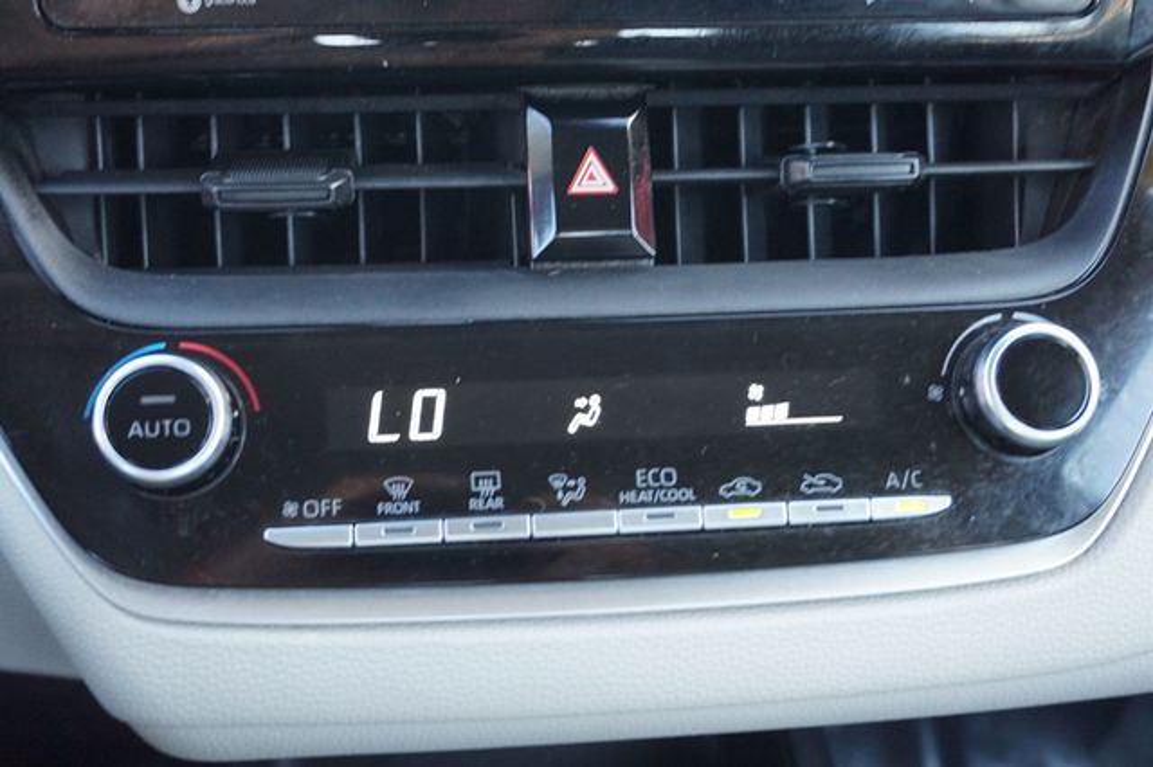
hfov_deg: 47.9
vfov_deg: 33.0
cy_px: 384
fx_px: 1296
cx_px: 576
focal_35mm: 40
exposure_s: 1/60
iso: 1000
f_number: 4.5
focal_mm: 27
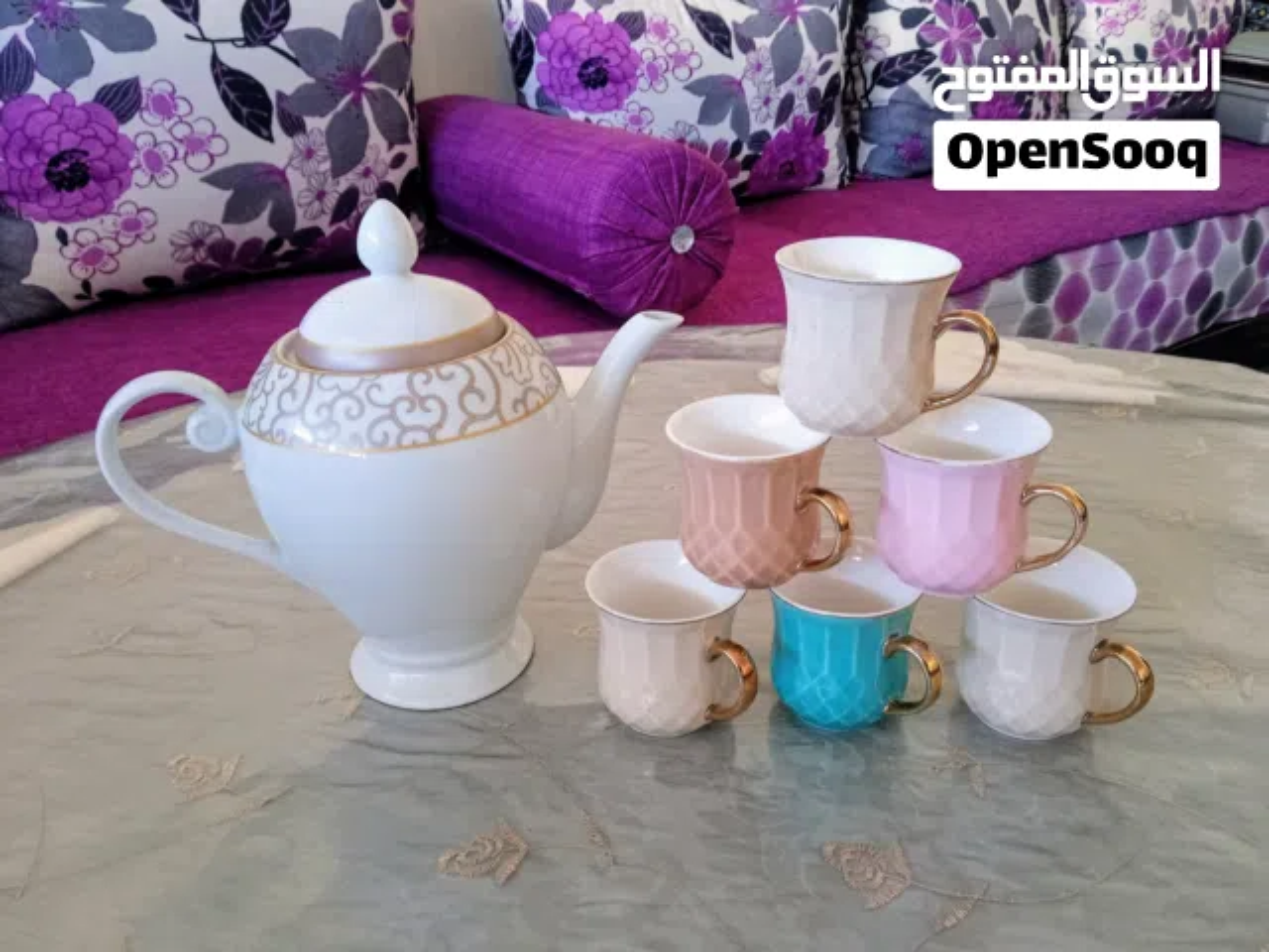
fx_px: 1026
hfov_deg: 63.4
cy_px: 476
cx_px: 634
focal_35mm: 28
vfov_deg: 49.7
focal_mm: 3.43
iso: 775
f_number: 2.2
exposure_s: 1/20
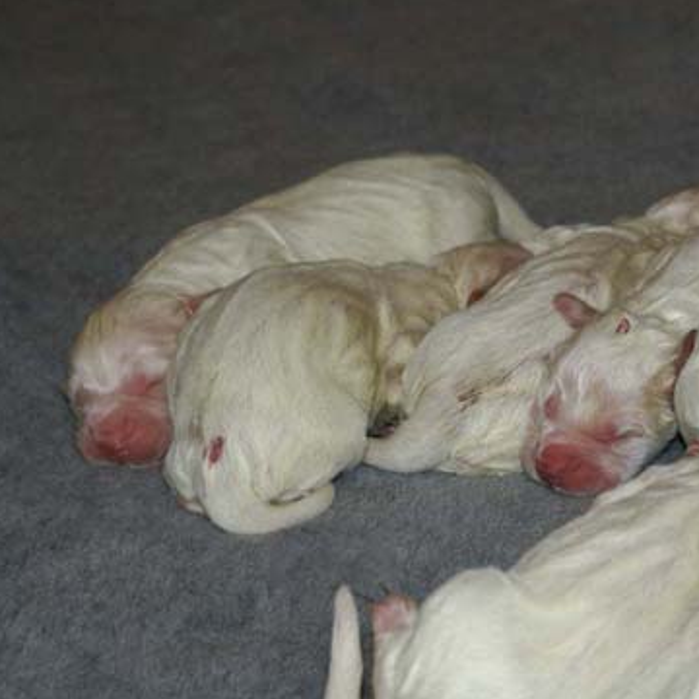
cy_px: 350
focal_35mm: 124
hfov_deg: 13.9
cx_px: 670
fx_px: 2833
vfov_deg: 14.1
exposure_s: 1/80
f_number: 5.6
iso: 400
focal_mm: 50
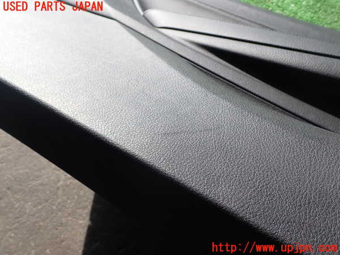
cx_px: 170
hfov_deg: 60.0
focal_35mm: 30
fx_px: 295
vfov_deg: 46.8
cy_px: 128
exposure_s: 1/500
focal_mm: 5.4
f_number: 3.2
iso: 100
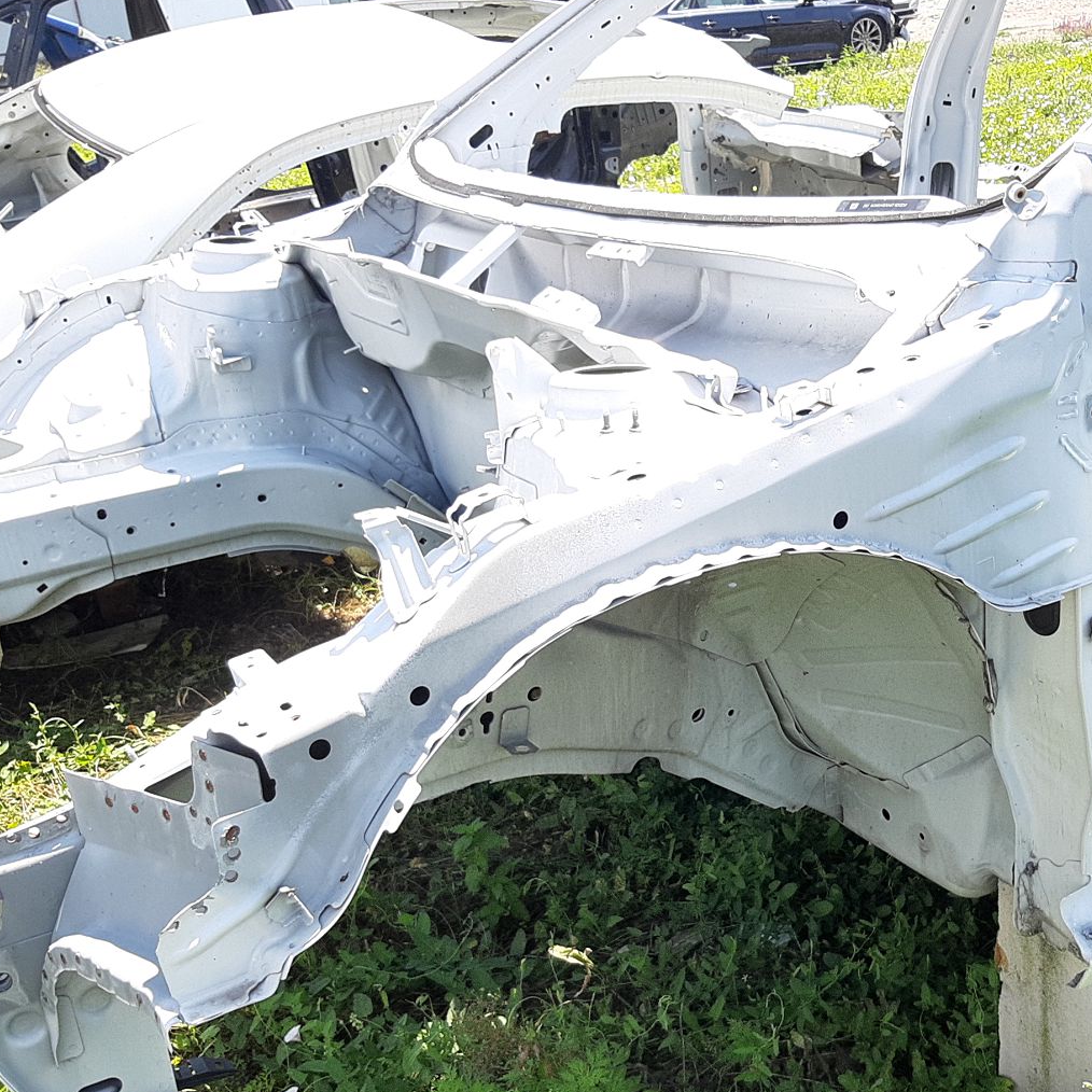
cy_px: 640
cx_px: 708
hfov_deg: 41.4
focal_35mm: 40
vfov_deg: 41.7
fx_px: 1428
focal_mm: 3.93
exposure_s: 1/810
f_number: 1.7
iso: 40
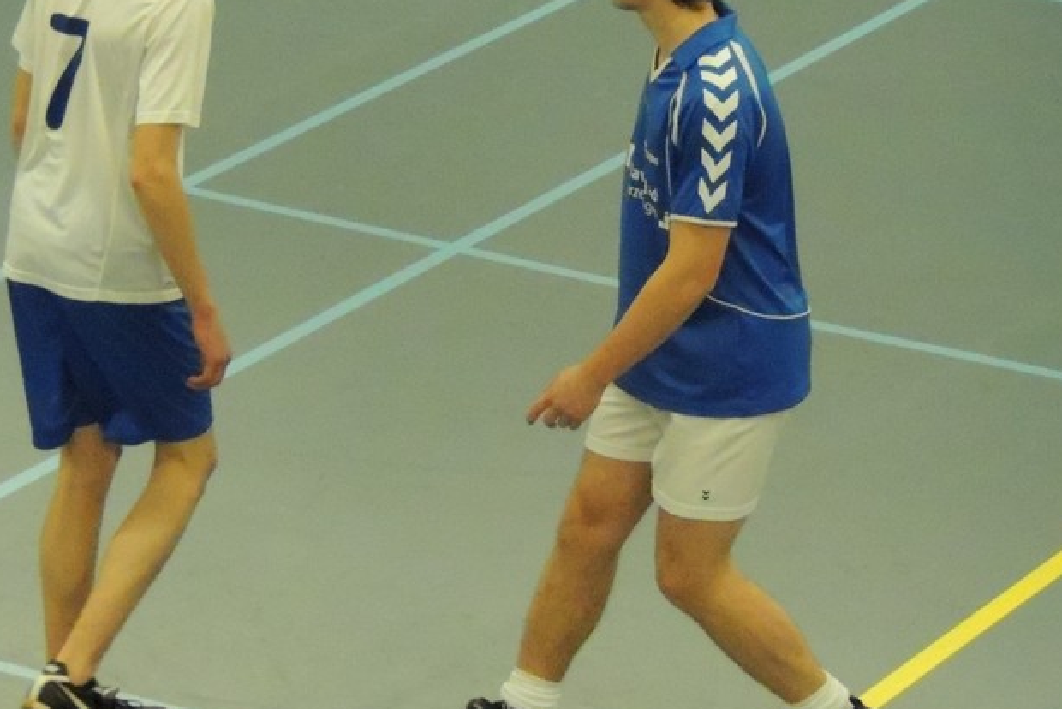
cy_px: 269
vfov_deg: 6.7
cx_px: 373
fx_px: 6080
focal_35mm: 206
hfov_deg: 10.0
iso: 3200
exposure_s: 1/250
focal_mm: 21.4
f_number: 4.2
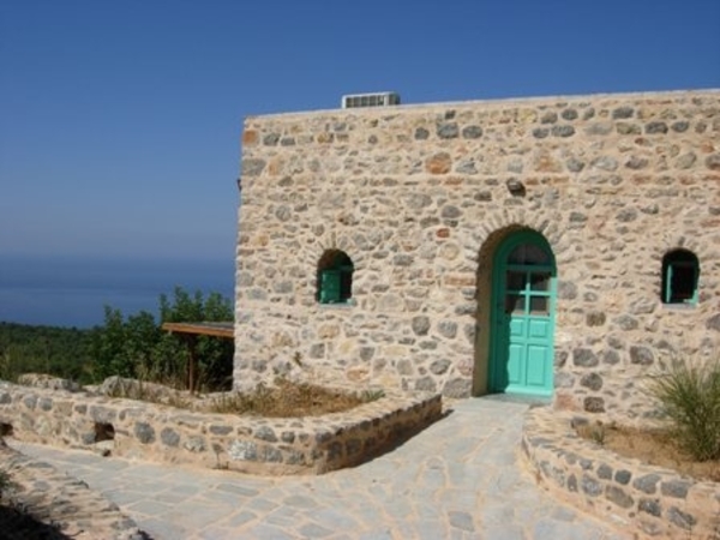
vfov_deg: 39.7
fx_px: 749
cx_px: 360
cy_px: 270
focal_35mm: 36
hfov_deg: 51.4
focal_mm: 7.5
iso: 50
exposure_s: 1/470
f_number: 7.6
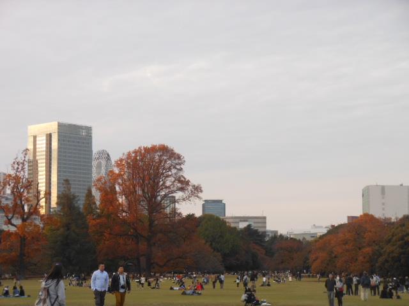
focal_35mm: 87
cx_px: 204
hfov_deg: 22.5
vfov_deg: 17.0
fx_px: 1028
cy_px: 153
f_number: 4.6
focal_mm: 15.5
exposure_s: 1/60
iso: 200
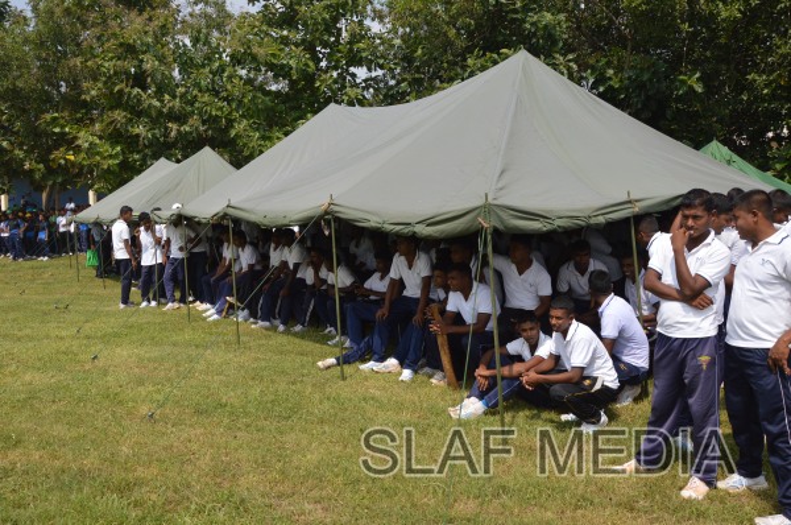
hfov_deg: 67.5
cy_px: 262
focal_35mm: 27
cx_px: 396
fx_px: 592
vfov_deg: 47.8
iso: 400
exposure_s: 1/1600
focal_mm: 18
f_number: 5.6
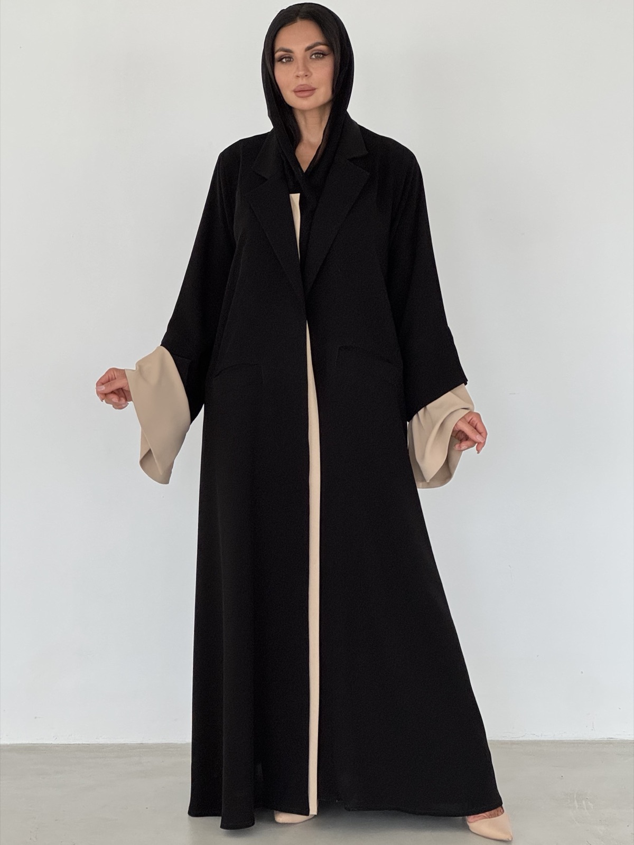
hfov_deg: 19.1
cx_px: 317
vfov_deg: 25.3
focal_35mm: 77
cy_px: 422
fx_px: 1880
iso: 160
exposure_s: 1/99
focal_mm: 9
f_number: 2.8
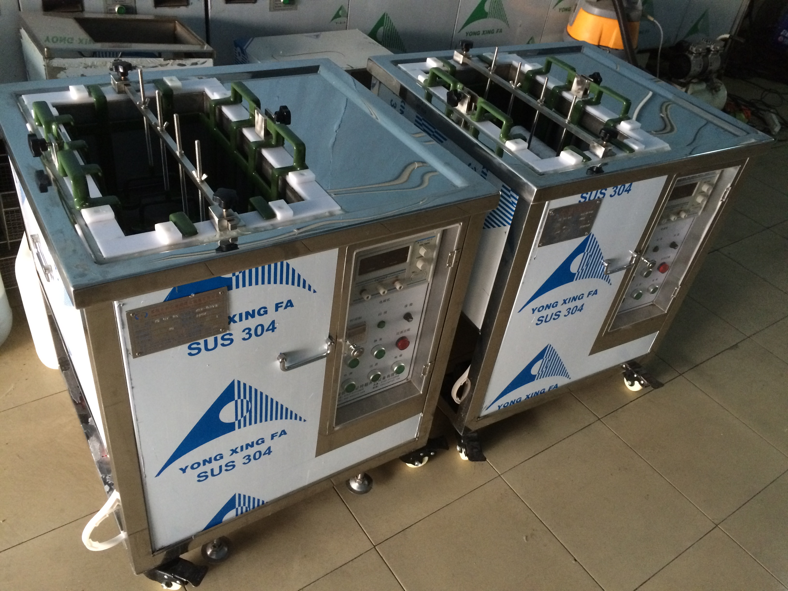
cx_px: 394
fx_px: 660
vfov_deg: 48.2
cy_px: 296
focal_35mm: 29
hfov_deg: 61.7
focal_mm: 4.15
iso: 250
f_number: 2.2
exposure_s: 1/20
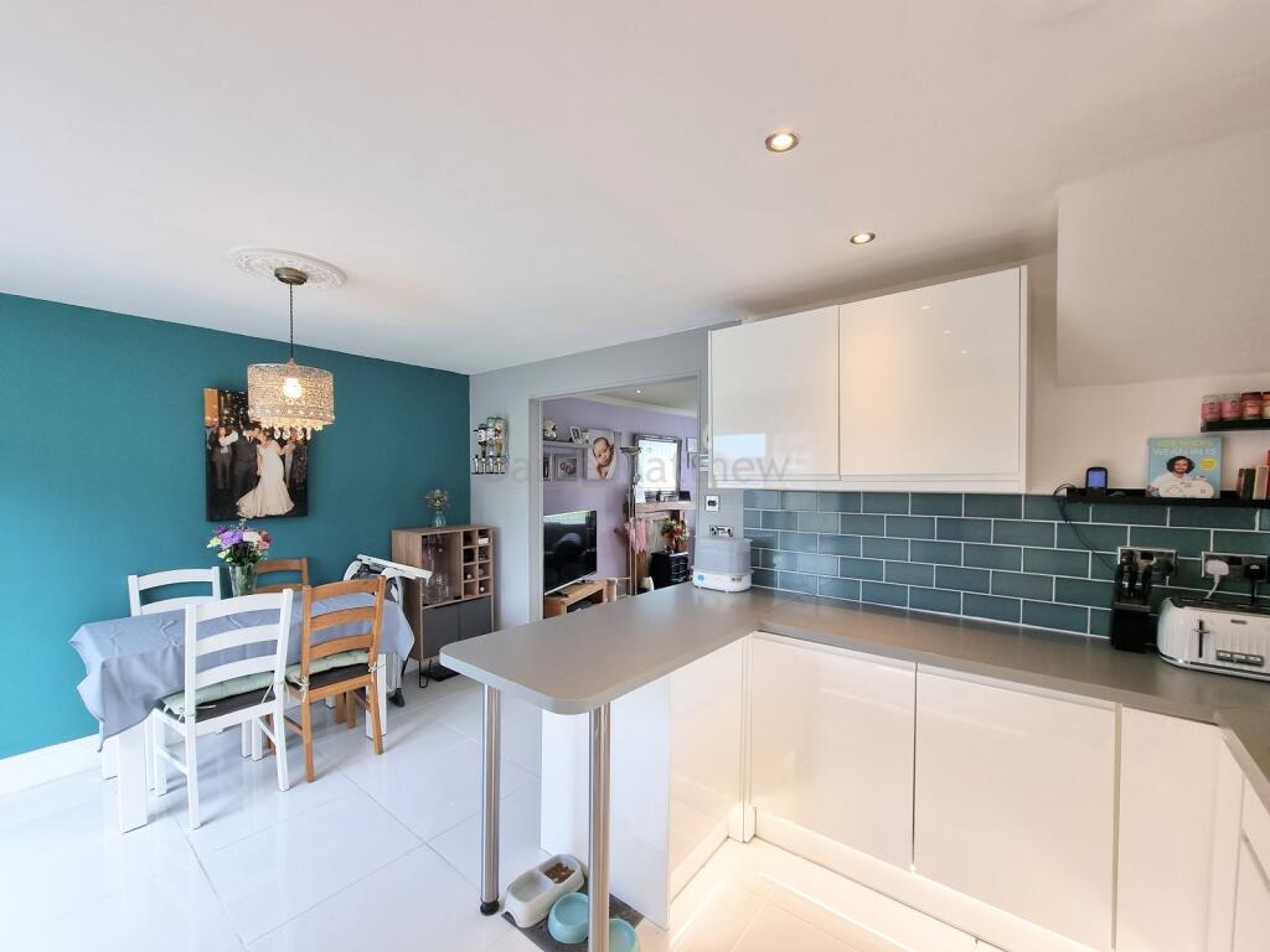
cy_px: 476
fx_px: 477
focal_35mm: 13
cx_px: 635
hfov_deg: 106.2
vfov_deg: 89.9
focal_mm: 2.2
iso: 64
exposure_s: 1/100
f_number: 2.2
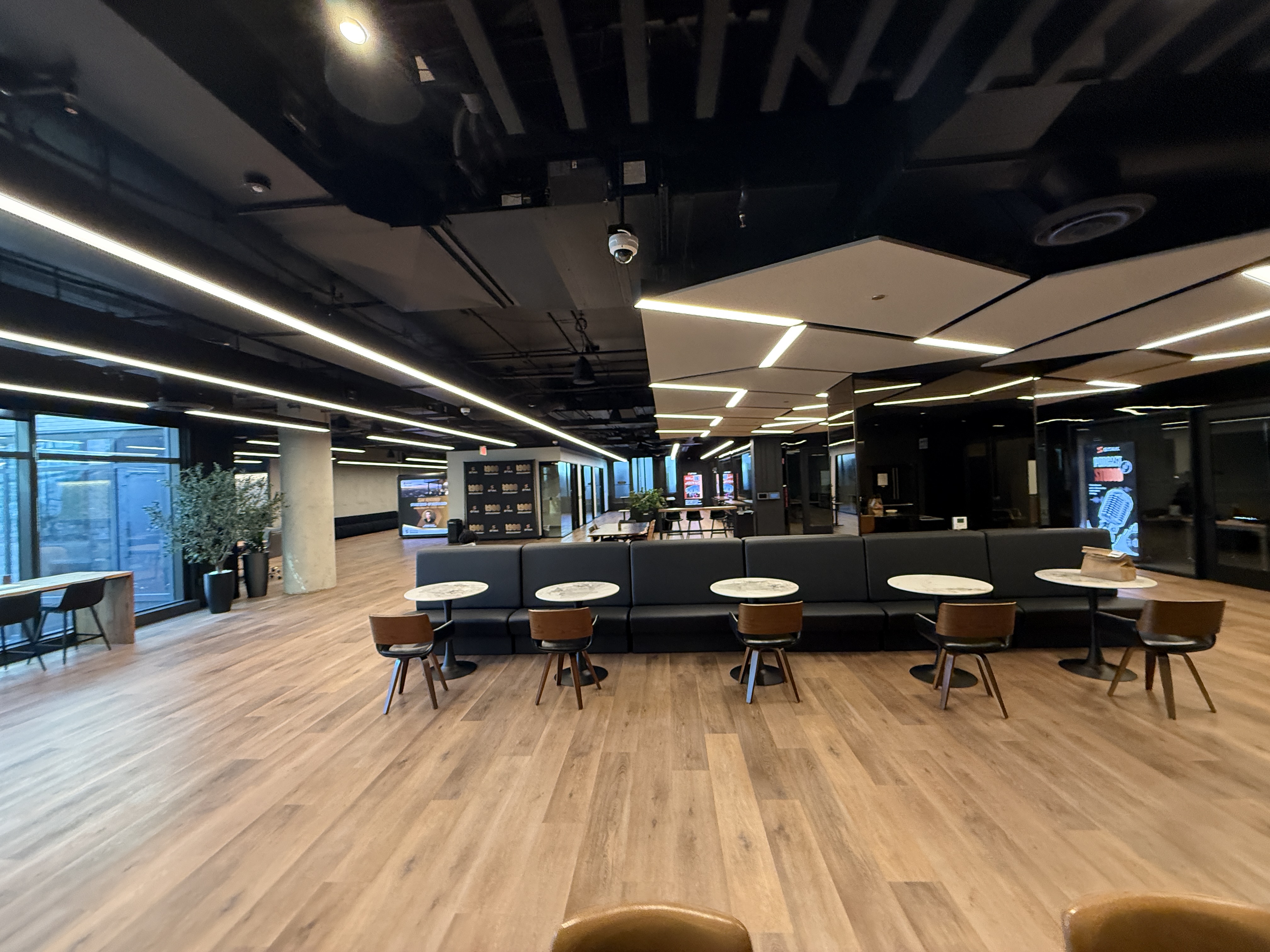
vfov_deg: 85.7
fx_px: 514
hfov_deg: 102.1
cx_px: 635
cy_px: 476
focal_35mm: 14
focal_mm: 2.22
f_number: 2.2
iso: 400
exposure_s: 1/60
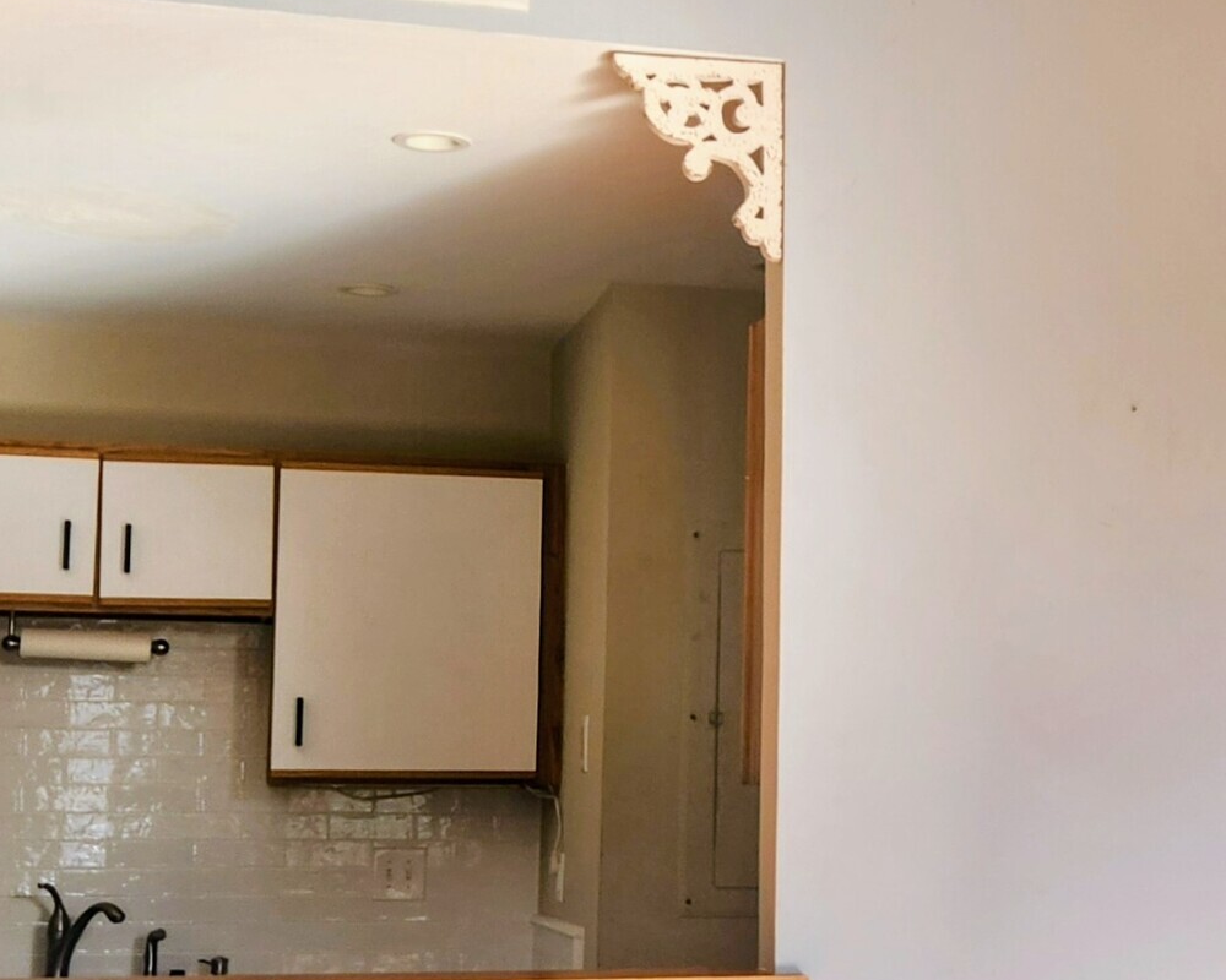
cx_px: 951
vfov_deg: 22.2
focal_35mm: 69
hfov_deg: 27.1
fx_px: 2504
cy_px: 479
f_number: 1.8
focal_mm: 5.4
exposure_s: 1/180
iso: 80
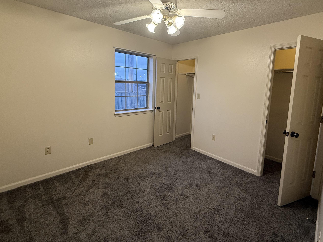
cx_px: 165
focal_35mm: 17
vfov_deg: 74.3
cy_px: 103
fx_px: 159
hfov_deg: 91.0
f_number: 2.2
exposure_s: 1/60
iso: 160
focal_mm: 2.22
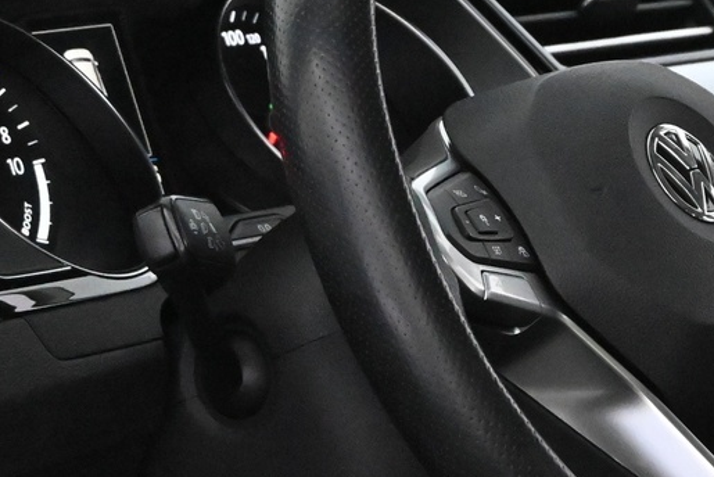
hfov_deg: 10.3
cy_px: 187
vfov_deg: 6.9
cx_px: 801
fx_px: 3929
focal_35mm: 198
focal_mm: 42
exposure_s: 1/60
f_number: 5.6
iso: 11400
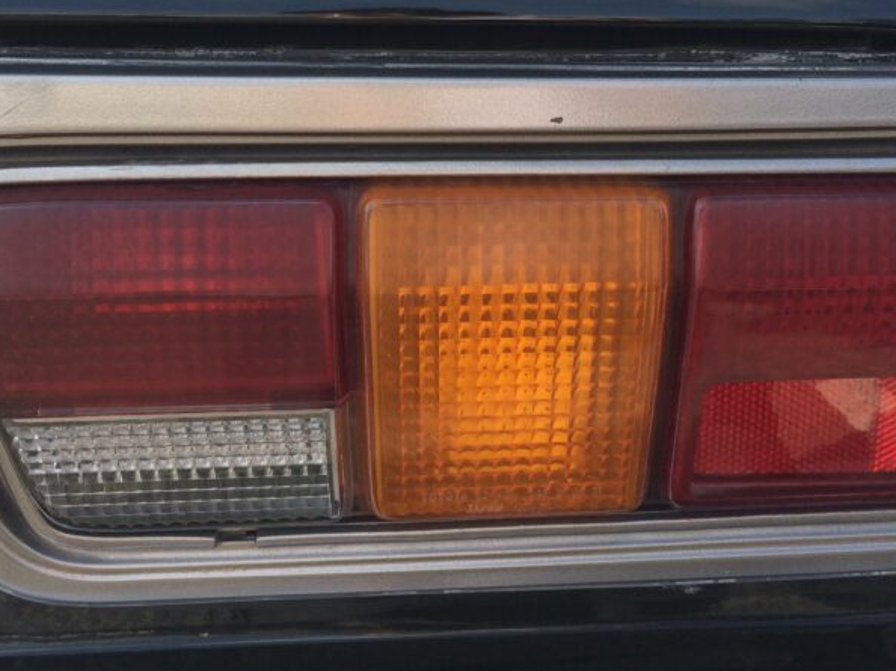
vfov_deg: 28.7
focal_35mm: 50
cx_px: 453
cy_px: 185
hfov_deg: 38.2
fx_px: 1294
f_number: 2.2
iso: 32
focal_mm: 4.15
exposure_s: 1/547
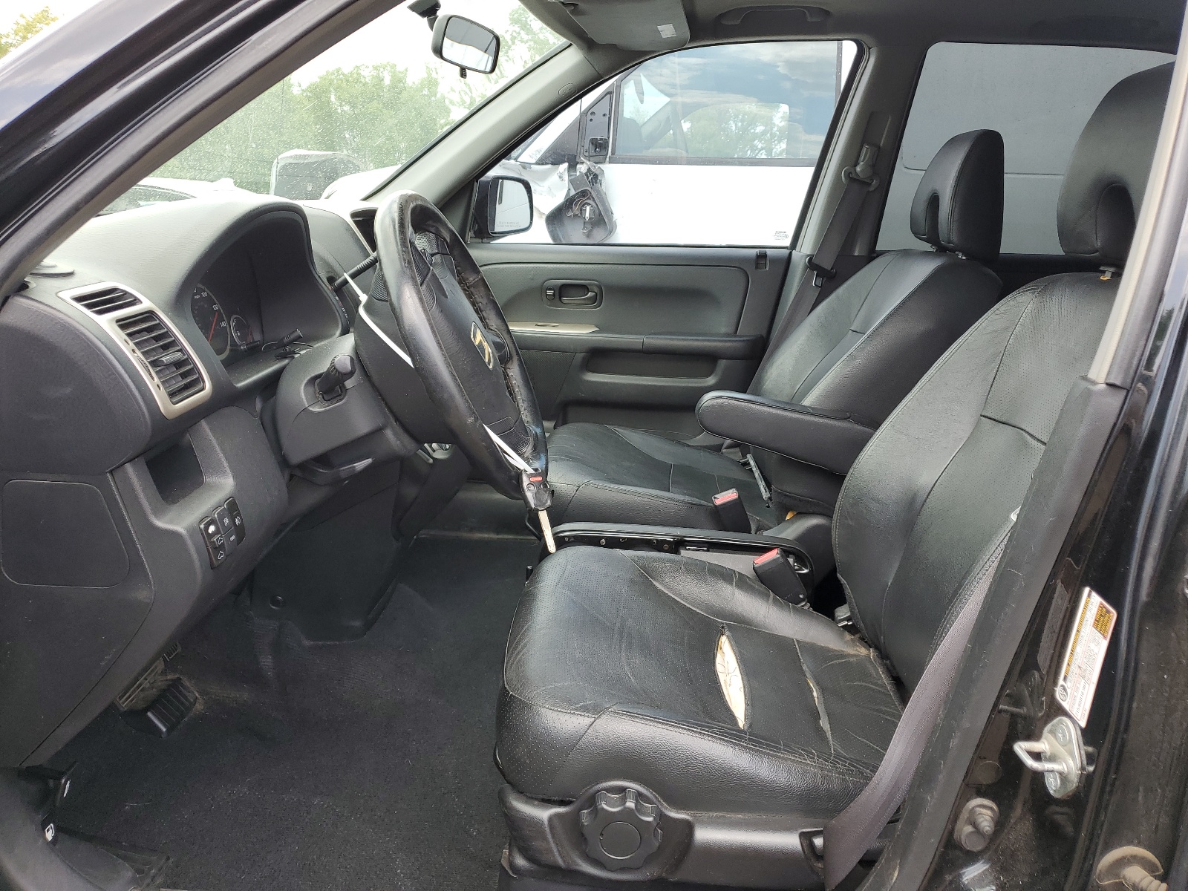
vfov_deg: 53.1
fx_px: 892
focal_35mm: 26
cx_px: 594
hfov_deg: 67.3
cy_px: 446
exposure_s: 1/278
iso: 50
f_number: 1.5
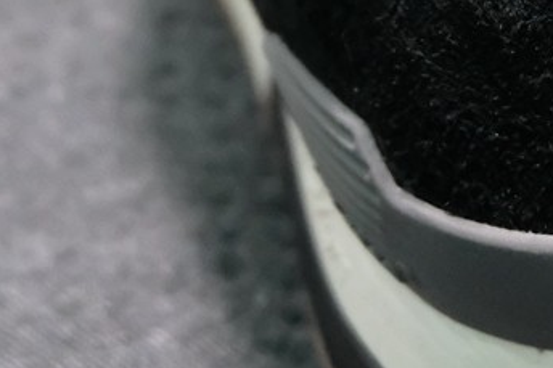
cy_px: 77
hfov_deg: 12.8
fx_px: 2410
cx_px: 645
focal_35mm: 157
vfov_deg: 8.7
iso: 6400
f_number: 4.5
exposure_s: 1/28
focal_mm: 26.9
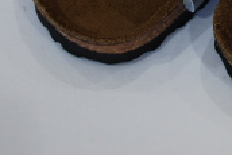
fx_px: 864
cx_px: 324
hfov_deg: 14.5
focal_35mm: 134
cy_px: -123
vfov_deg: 9.7
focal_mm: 24
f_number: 4.2
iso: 200
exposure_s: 1/40
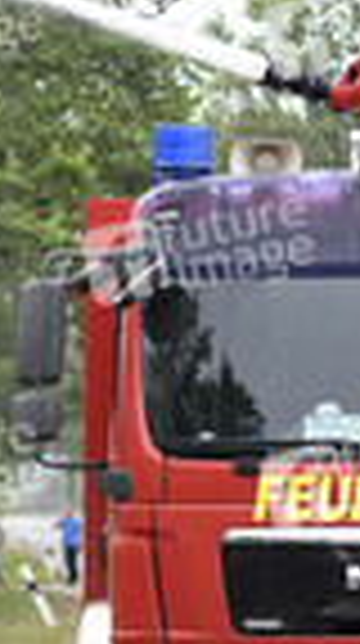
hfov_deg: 4.6
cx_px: 259
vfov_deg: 8.2
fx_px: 4499
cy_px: 365
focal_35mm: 264
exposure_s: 1/3200
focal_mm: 80
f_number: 5
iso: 2000
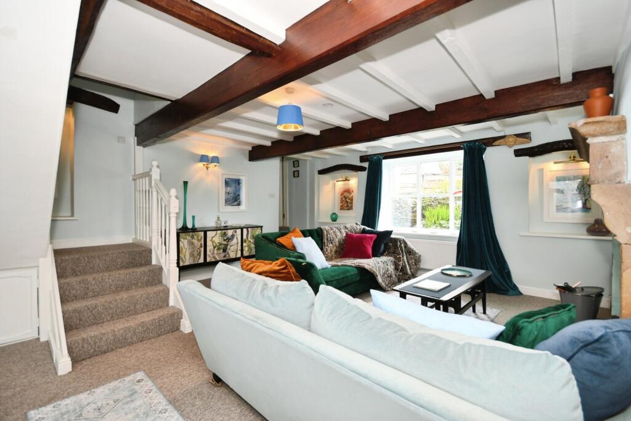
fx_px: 263
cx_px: 316
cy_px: 210
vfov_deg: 77.4
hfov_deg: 100.4
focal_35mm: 15
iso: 400
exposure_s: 1/30
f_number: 8
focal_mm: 10
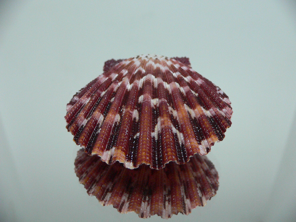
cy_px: 111
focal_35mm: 35
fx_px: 299
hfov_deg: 52.6
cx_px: 148
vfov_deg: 40.7
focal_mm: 4.6
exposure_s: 1/50
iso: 200
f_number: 2.8
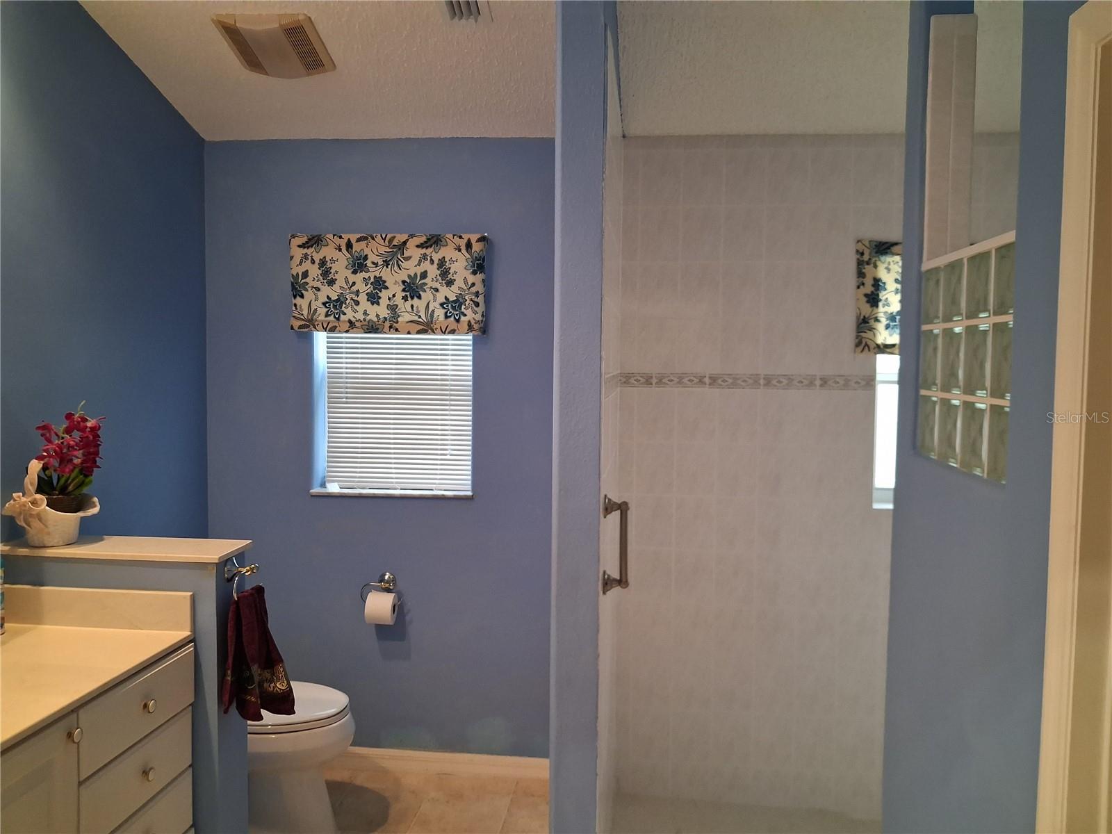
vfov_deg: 51.4
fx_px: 867
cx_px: 556
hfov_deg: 65.3
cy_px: 417
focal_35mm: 27
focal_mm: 4
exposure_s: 1/33
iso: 400
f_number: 1.8
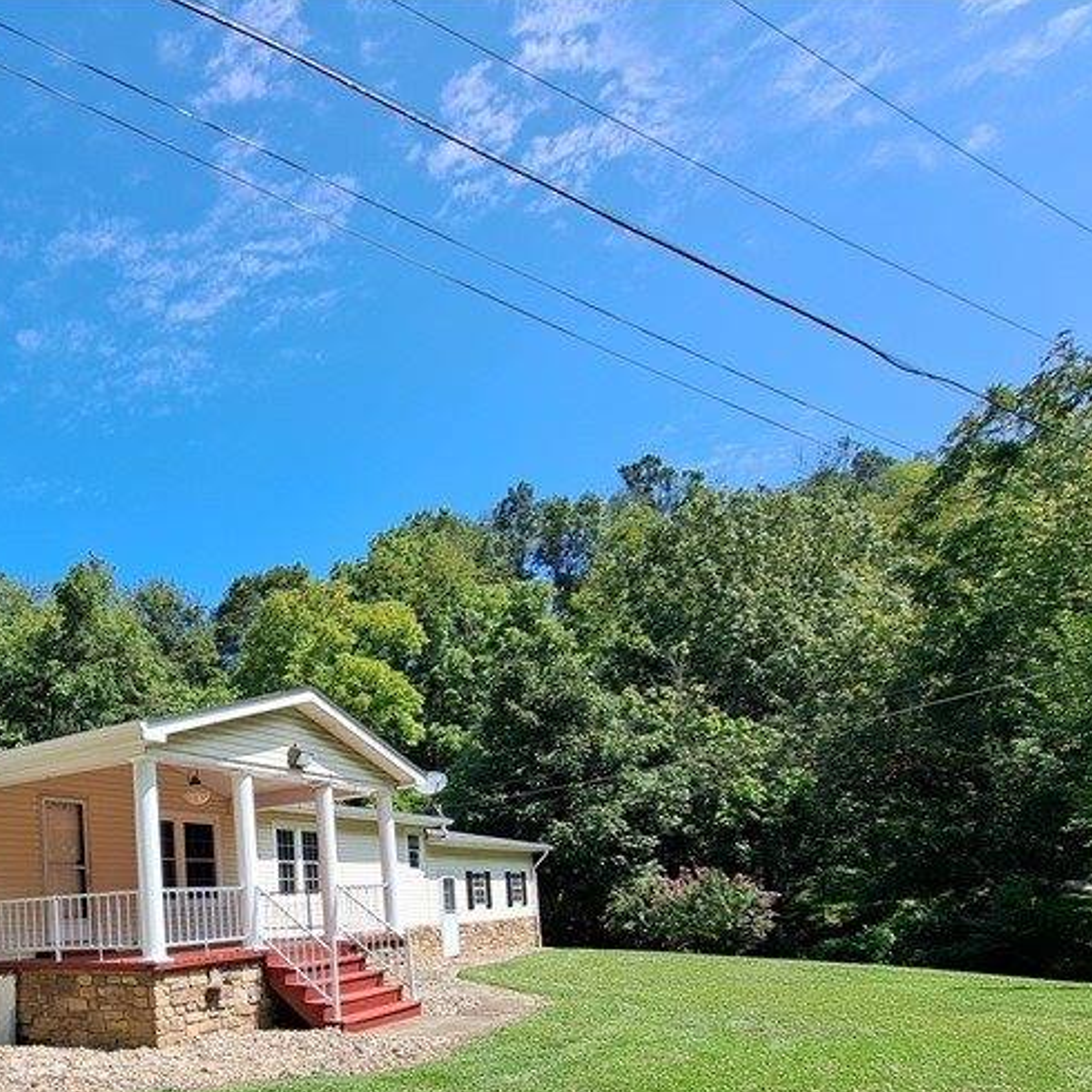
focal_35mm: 24
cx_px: 256
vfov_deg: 60.6
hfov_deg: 61.0
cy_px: 849
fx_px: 857
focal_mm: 1.74
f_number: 2.2
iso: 50
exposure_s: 1/985
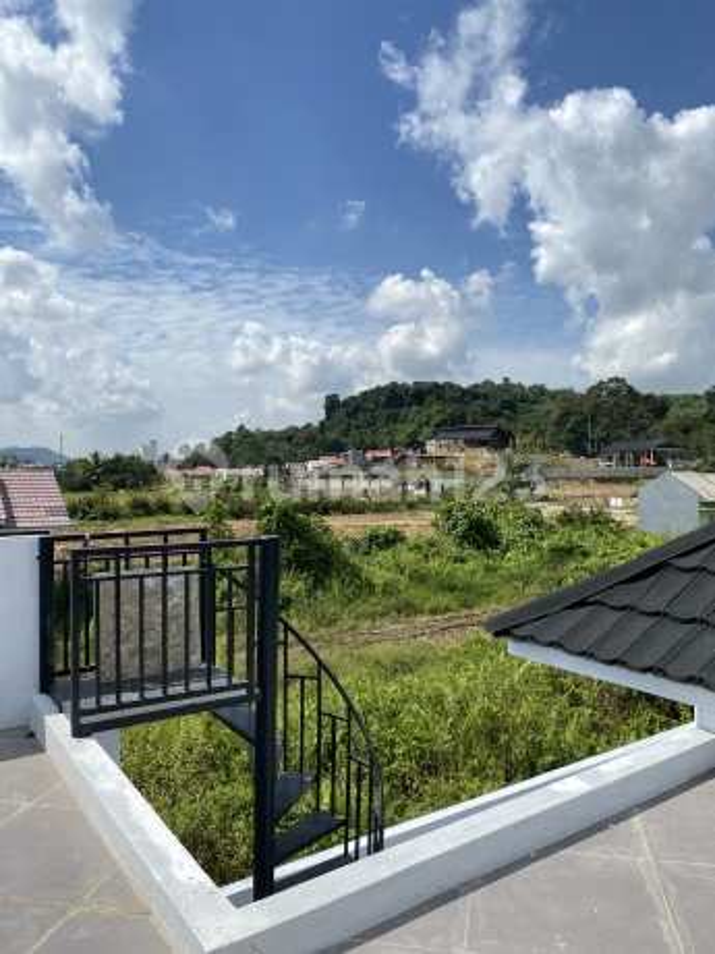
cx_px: 358
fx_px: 716
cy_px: 477
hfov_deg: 53.1
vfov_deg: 67.3
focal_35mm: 26
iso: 32
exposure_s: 1/5236
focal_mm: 4.25
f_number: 1.8
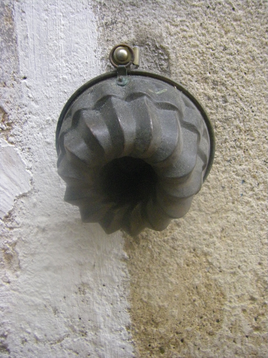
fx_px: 392
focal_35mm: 38
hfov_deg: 37.7
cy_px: 179
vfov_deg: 49.0
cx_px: 134
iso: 640
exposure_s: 1/50
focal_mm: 6.3
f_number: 3.5
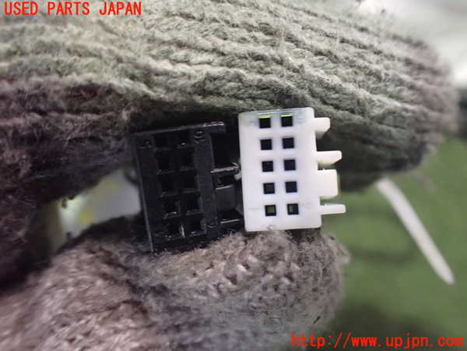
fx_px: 405
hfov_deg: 60.0
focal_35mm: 30
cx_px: 234
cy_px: 176
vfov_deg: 46.8
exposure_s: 1/30
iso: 1250
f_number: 2.3
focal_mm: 5.4
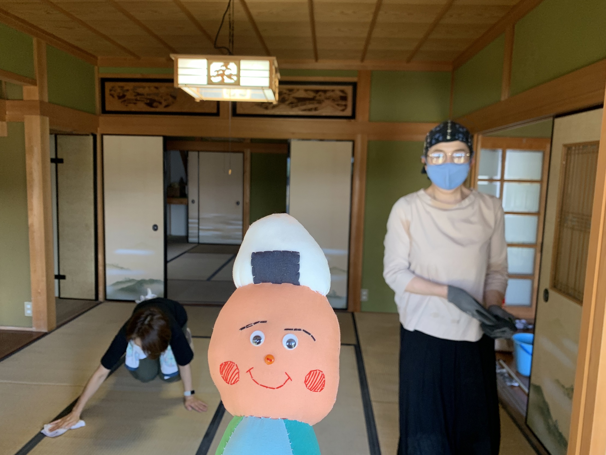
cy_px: 228
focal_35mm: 26
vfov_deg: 53.1
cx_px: 303
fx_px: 455
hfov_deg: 67.3
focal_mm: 4.25
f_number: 1.8
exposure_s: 1/121
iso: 64
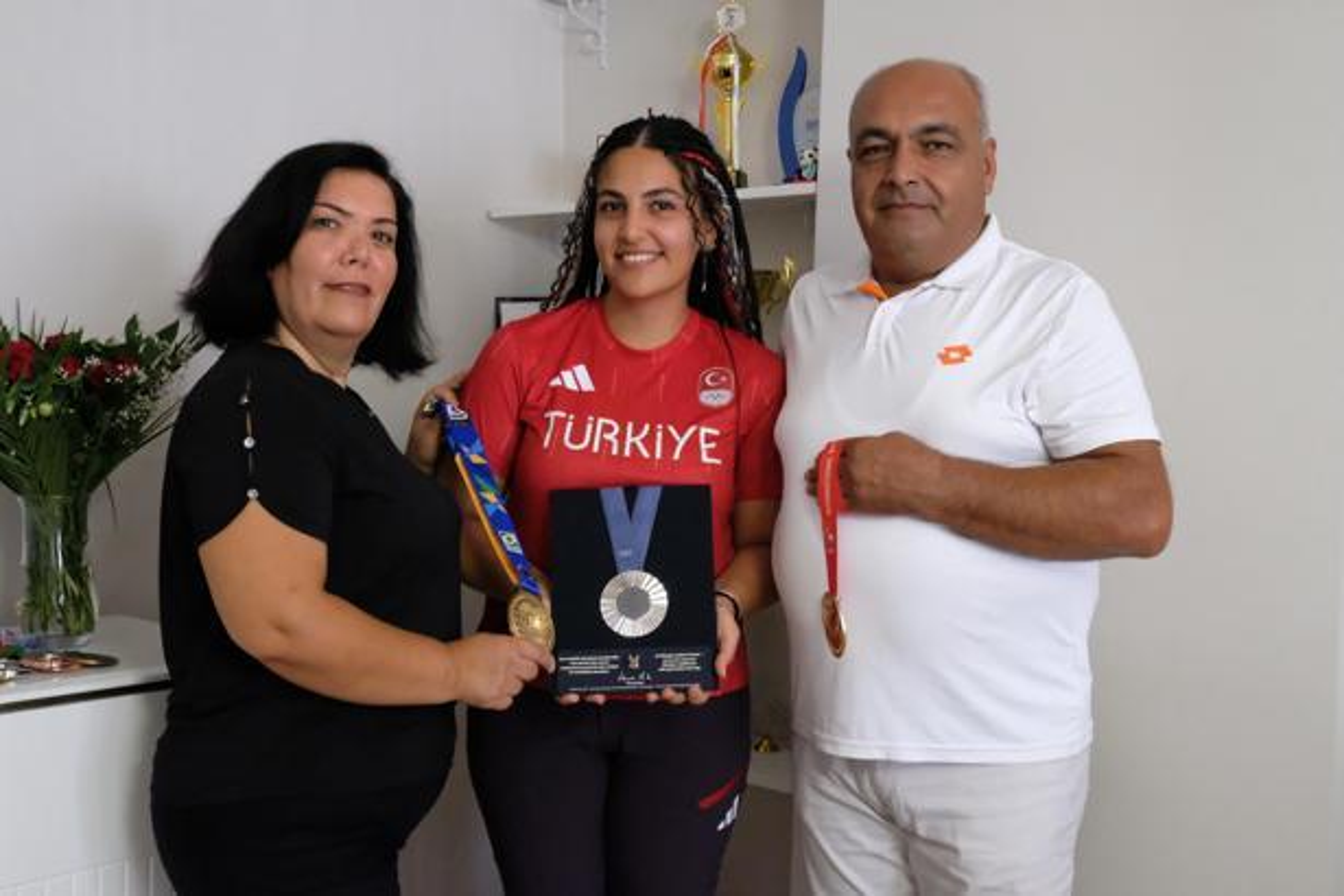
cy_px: 448
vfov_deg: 36.9
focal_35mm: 36
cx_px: 672
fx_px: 1344
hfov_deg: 53.1
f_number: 9
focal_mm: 24.1
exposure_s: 1/80
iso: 12800
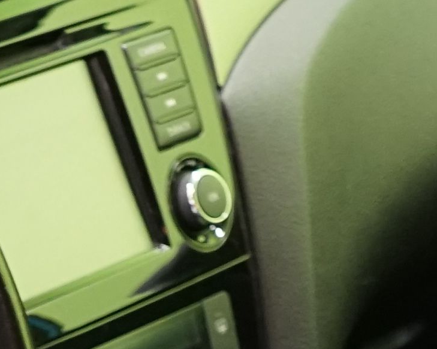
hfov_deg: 8.6
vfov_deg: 6.6
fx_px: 2897
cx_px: 29
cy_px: 804
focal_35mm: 224
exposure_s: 1/15
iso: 2000
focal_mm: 29
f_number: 5
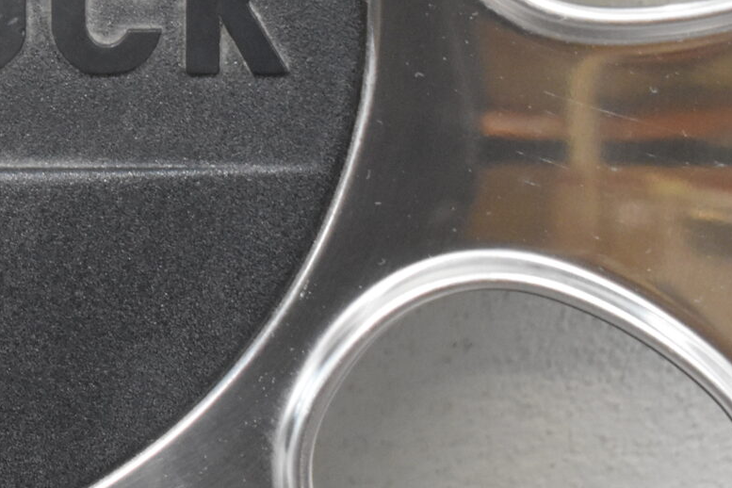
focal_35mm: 272
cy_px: 11
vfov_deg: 5.1
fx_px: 5523
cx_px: -229
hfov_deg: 7.5
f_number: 5.6
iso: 2500
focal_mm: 55
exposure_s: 1/125
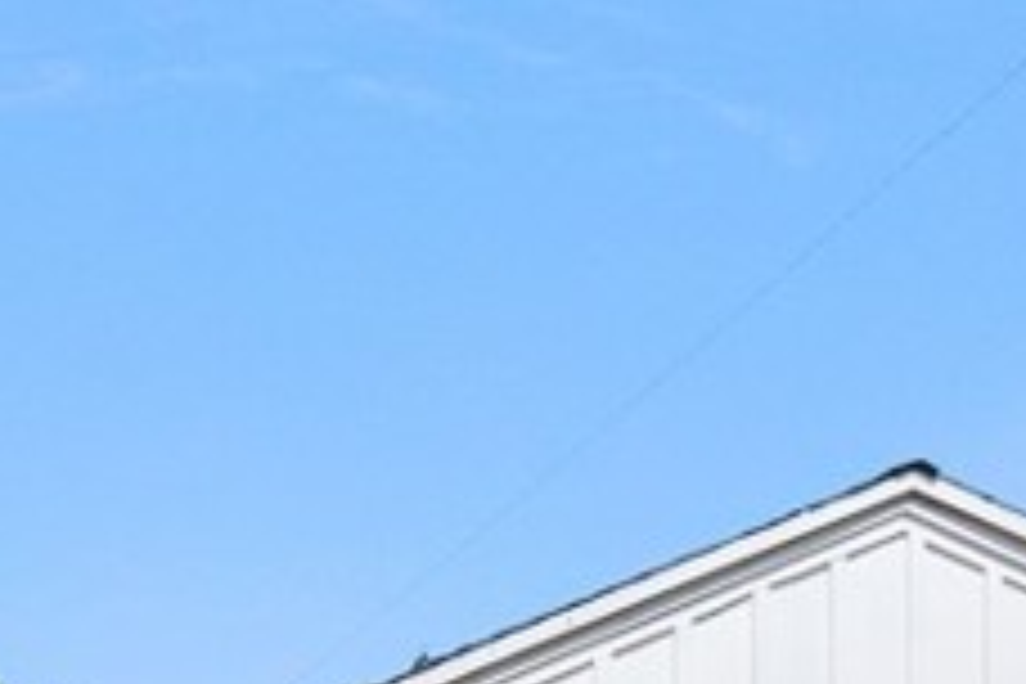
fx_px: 2052
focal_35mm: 72
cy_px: 1168
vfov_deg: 16.4
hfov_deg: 24.6
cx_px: -292
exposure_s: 1/800
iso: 640
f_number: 9
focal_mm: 16
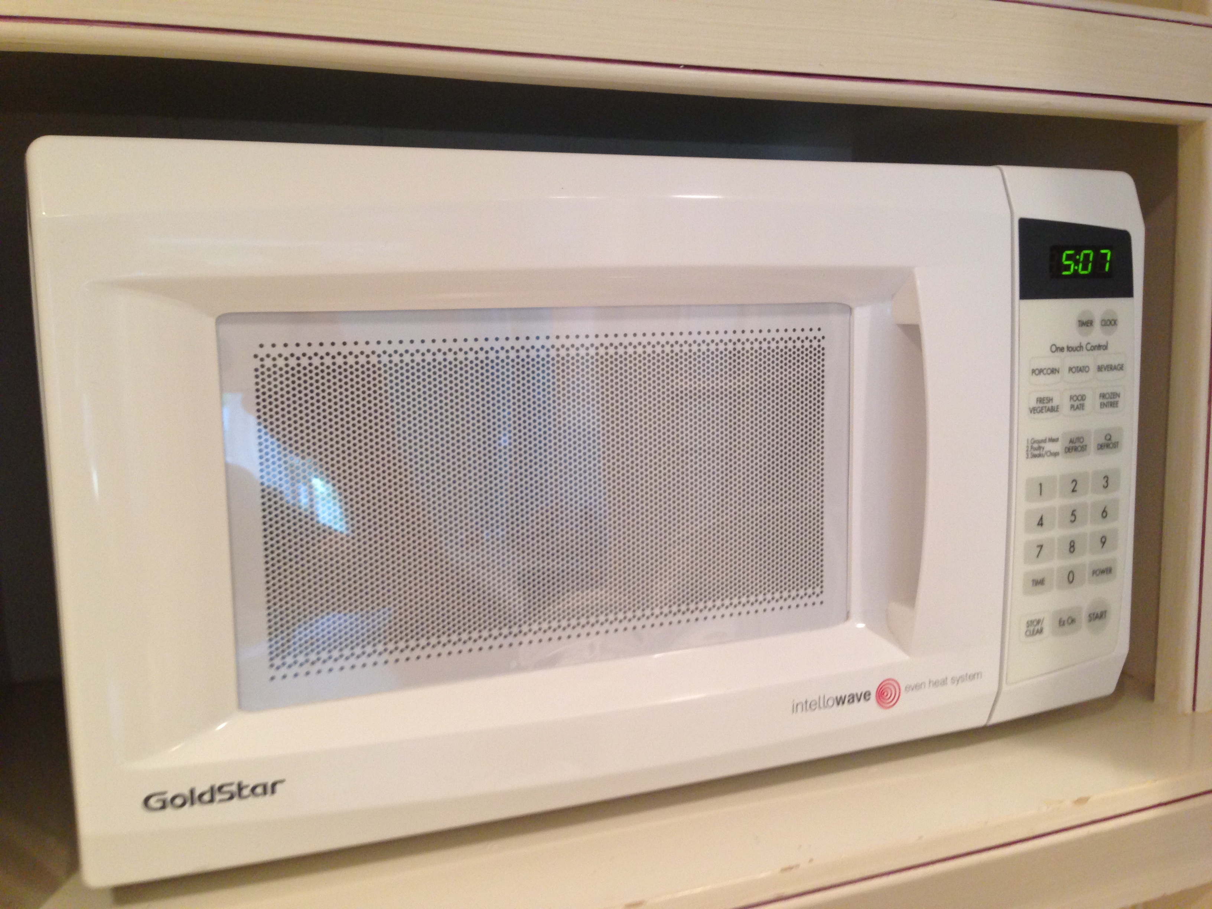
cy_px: 454
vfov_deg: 42.9
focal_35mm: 33
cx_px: 606
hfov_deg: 55.4
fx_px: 1155
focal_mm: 4.12
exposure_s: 1/20
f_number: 2.4
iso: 125
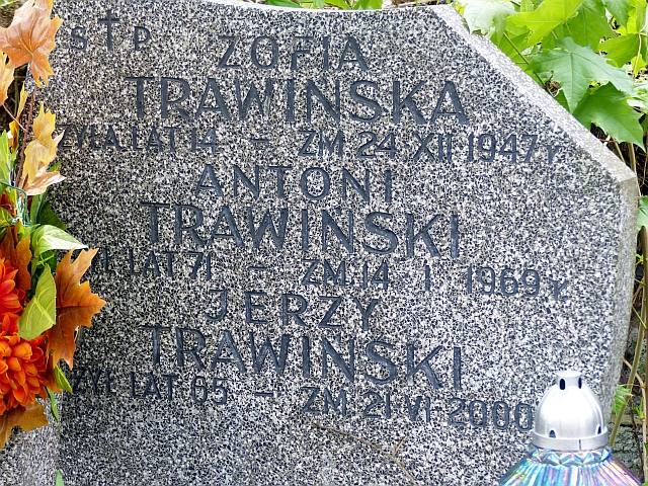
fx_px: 2171
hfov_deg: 17.0
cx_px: 324
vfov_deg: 12.8
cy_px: 243
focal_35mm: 116
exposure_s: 1/80
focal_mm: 20.9
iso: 100
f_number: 2.8
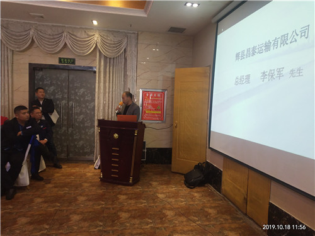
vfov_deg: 46.8
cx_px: 158
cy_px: 118
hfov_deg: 60.0
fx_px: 273
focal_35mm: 30
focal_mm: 3.95
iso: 164
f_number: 1.8
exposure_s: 1/50
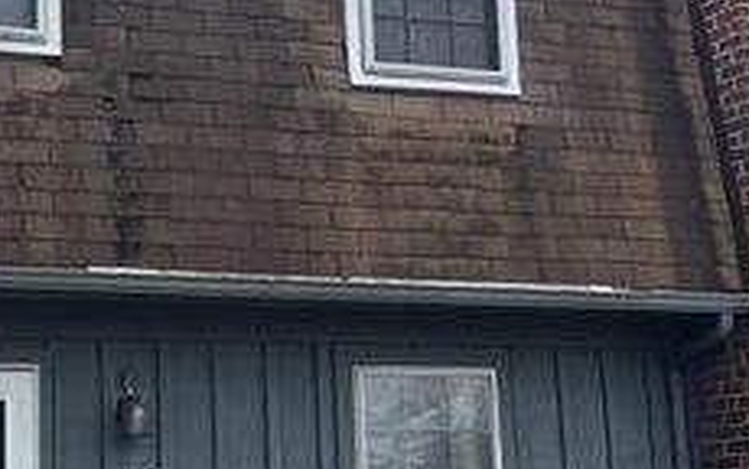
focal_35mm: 80
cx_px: 202
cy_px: 213
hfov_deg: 25.6
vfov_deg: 16.3
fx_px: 1634
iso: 50
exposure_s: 1/2398
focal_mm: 5.96
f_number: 1.6
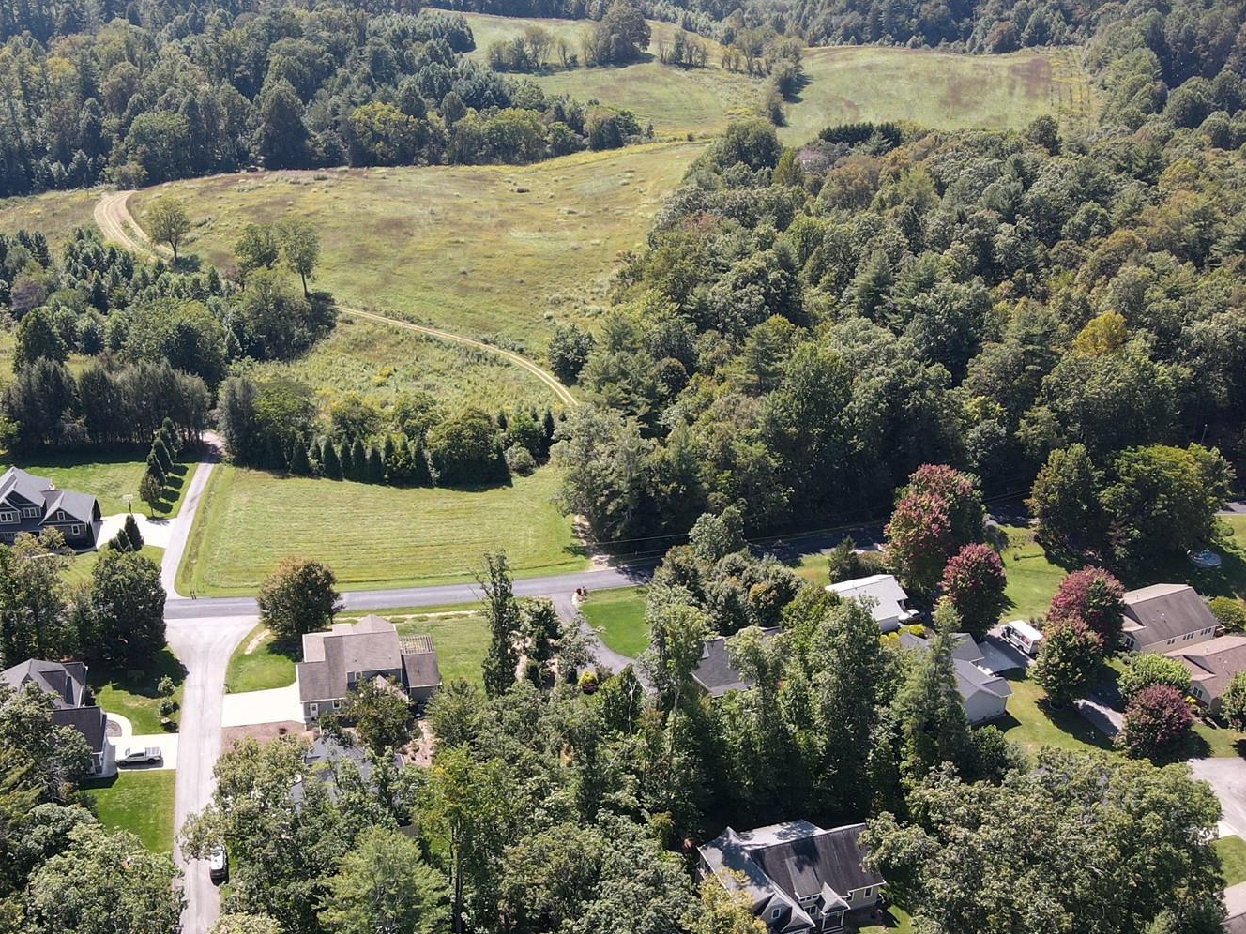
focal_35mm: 37
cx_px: 466
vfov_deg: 38.6
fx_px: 1332
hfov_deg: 49.6
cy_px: 535
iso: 100
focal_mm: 4.5
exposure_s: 1/240
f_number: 2.8
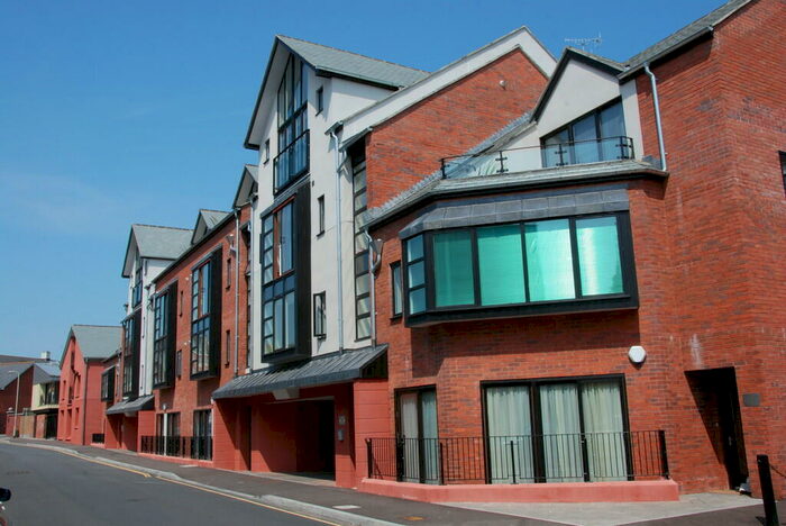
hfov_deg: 57.2
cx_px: 393
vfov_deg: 40.0
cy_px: 263
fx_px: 721
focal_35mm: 33
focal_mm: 22
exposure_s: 1/80
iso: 200
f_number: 18
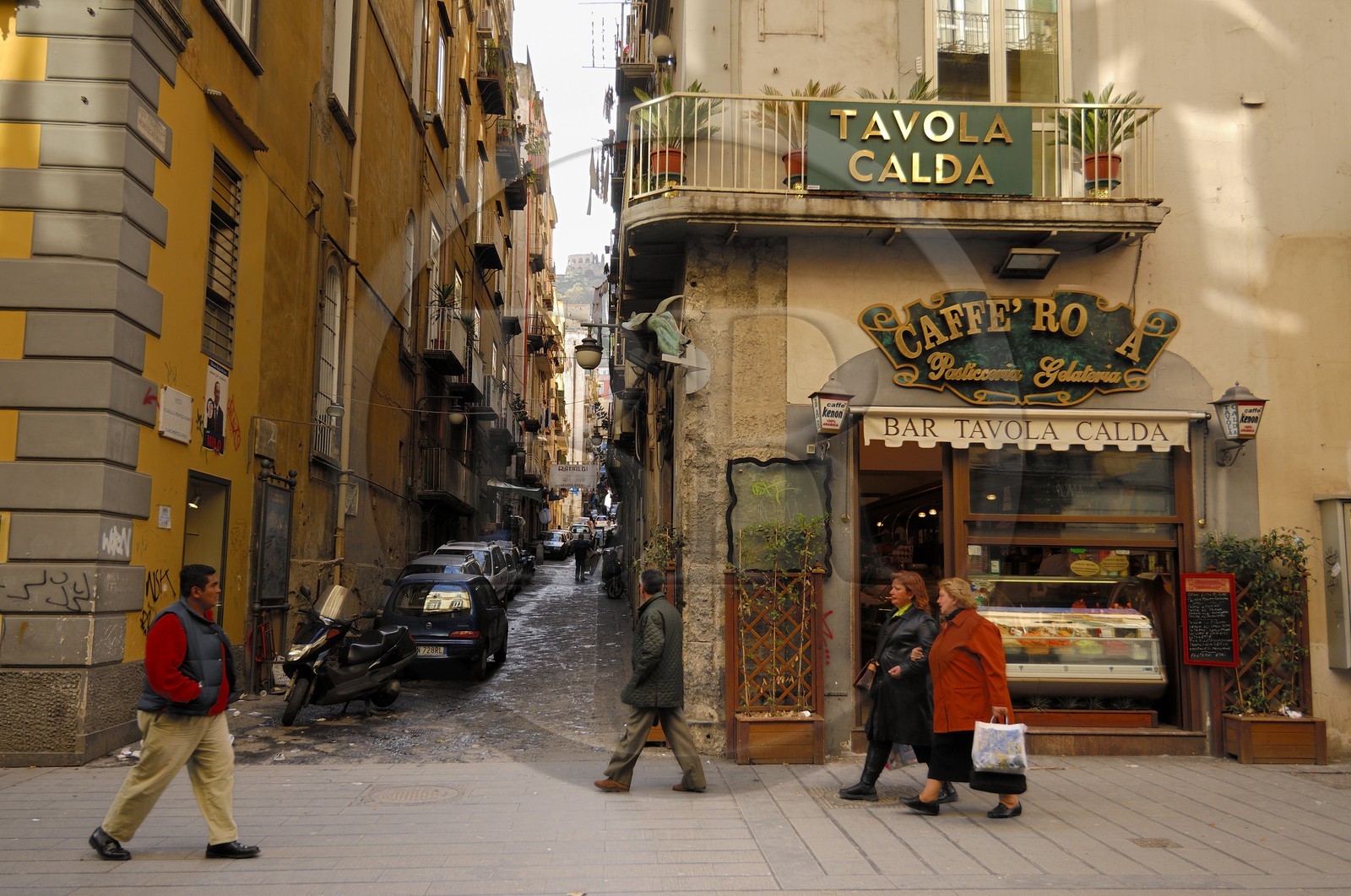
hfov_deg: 62.0
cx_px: 676
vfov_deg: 43.5
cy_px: 448
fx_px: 1124
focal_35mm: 30
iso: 100
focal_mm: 20
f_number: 5
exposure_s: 1/100
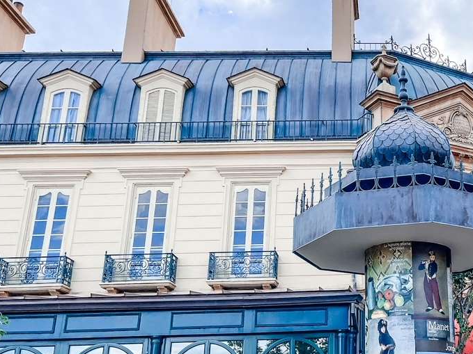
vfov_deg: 29.7
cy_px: 177
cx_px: 417
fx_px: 669
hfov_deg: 36.7
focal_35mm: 49
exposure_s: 1/1800
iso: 50
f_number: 1.6
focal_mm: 5.1
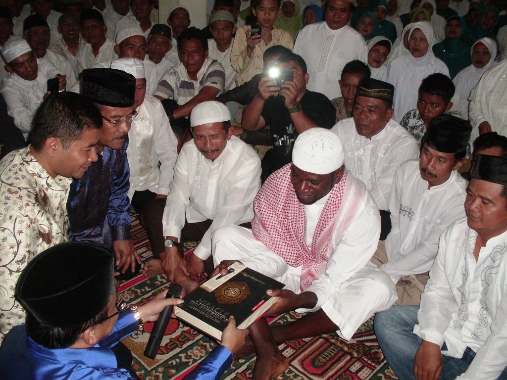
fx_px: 527
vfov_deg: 39.7
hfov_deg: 51.4
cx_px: 254
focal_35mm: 36
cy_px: 190
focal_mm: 6.3
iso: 200
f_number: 2.9
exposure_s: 1/60
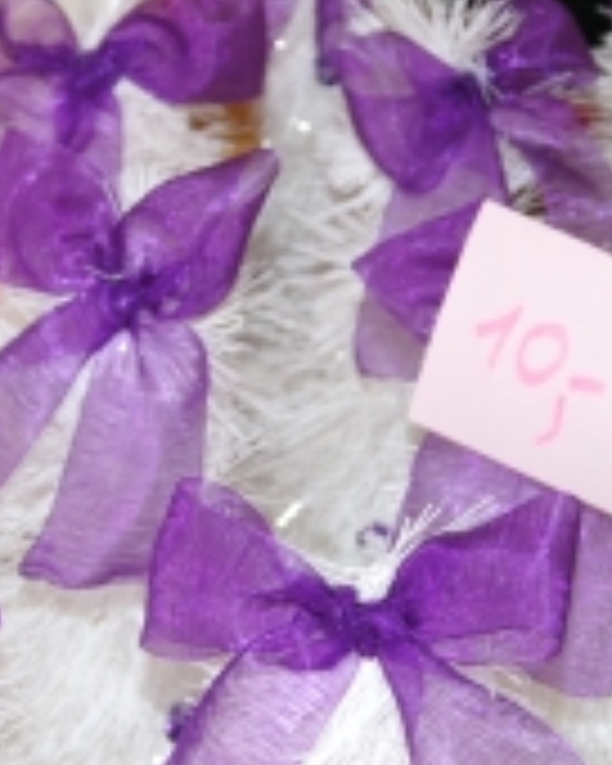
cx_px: 288
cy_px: 547
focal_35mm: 153
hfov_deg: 10.1
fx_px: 3475
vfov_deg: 12.5
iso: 640
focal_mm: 35
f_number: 5.6
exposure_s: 1/60
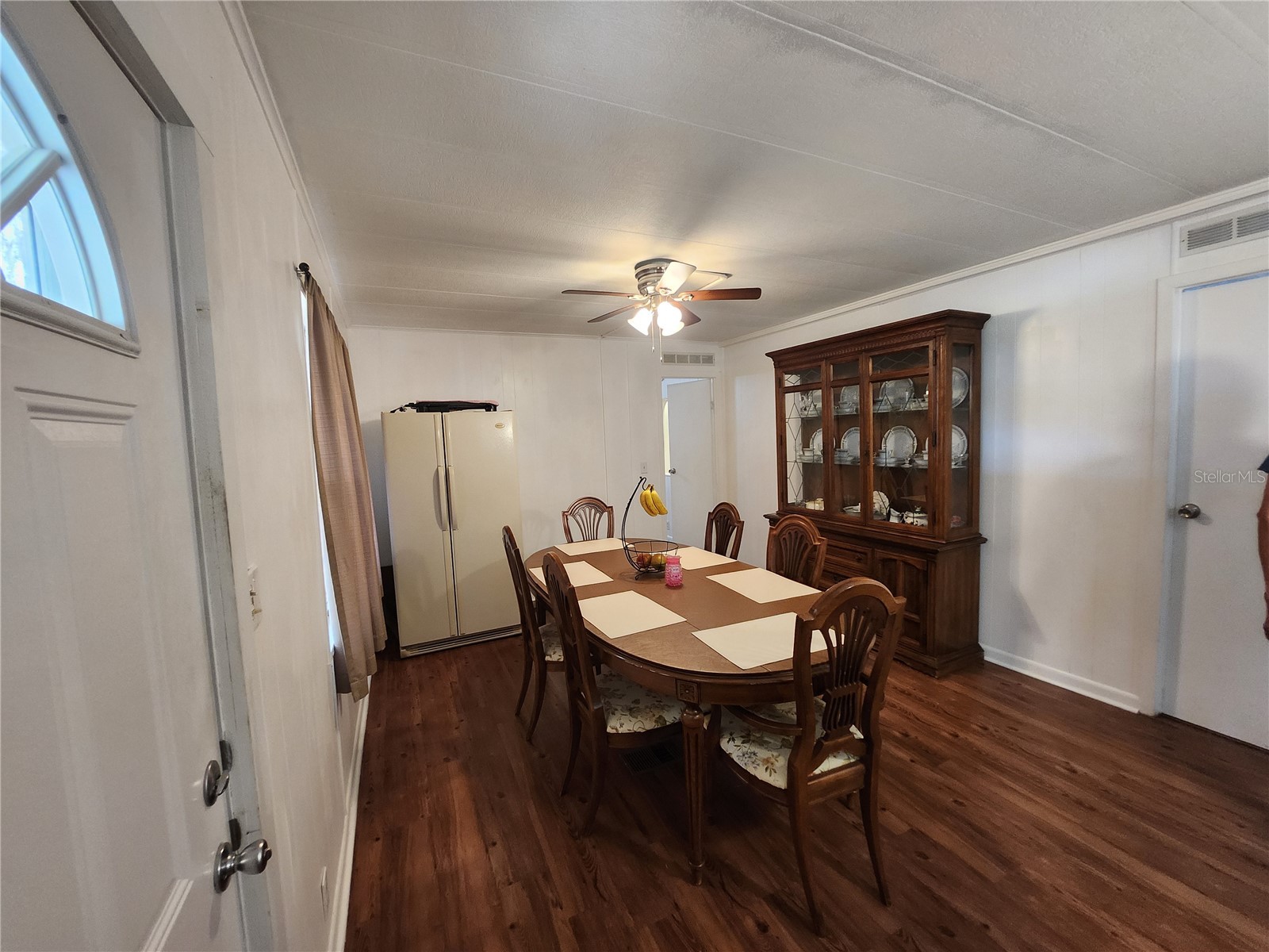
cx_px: 634
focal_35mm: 13
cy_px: 476
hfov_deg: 106.2
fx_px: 477
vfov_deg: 89.9
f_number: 2.2
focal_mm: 1.7
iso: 320
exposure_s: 1/30
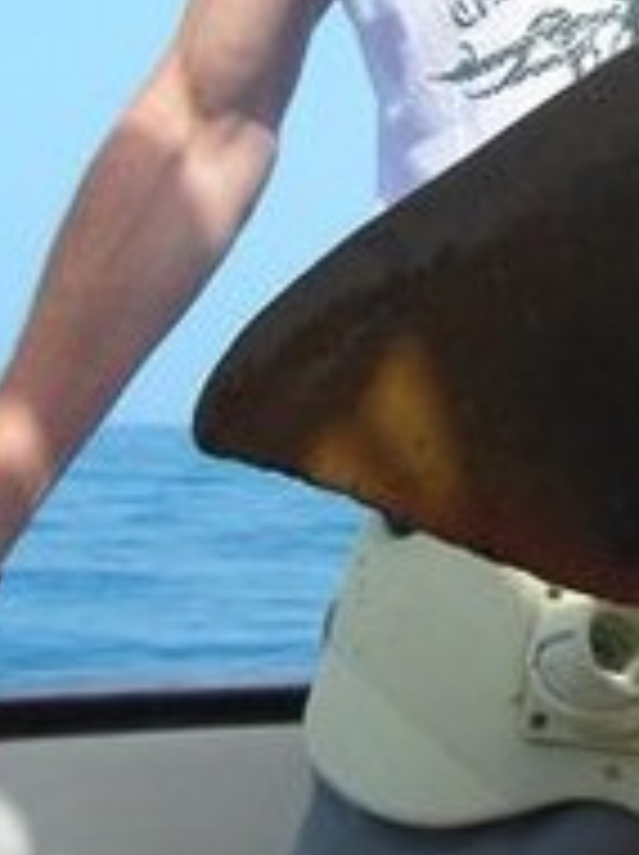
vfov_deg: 15.4
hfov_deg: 11.5
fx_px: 3108
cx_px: 778
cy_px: 14
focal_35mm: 126
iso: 50
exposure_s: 1/547
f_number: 3.2
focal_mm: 6.3
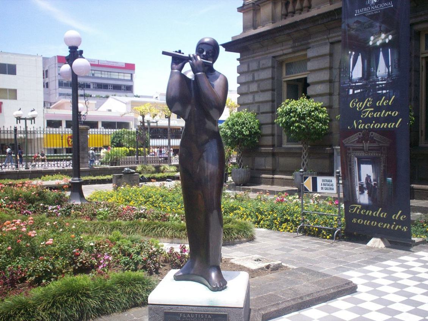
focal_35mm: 36
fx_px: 445
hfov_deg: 51.3
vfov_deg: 39.7
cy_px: 160
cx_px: 214
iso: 100
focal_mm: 6
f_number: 4.5
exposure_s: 1/272
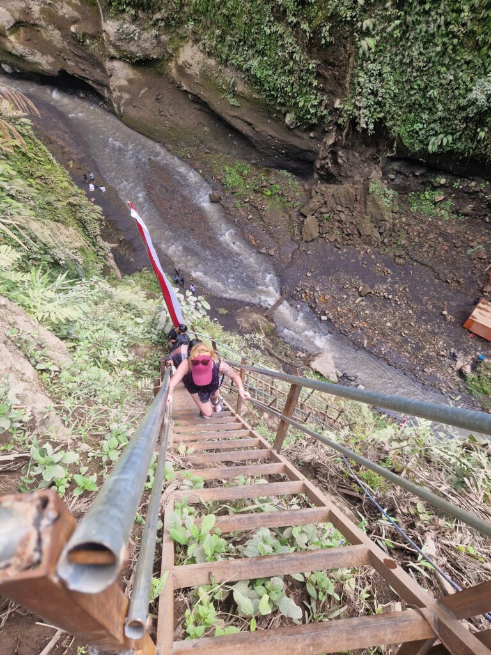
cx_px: 246
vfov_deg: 73.9
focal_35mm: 23
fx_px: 435
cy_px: 328
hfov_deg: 58.9
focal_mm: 5.4
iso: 50
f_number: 1.8
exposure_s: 1/180
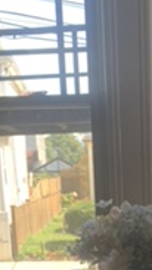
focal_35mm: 73
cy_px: 292
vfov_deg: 26.8
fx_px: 523
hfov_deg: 16.4
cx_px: 125
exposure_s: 1/121
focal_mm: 4.25
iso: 40
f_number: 1.8
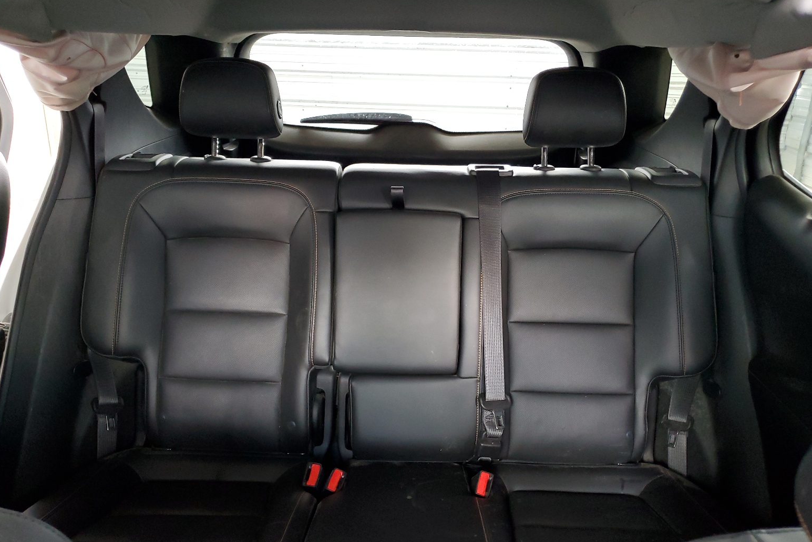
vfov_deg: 46.3
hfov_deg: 65.5
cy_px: 295
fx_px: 632
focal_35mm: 28
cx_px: 400
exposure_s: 1/60.2
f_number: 1.5
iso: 207
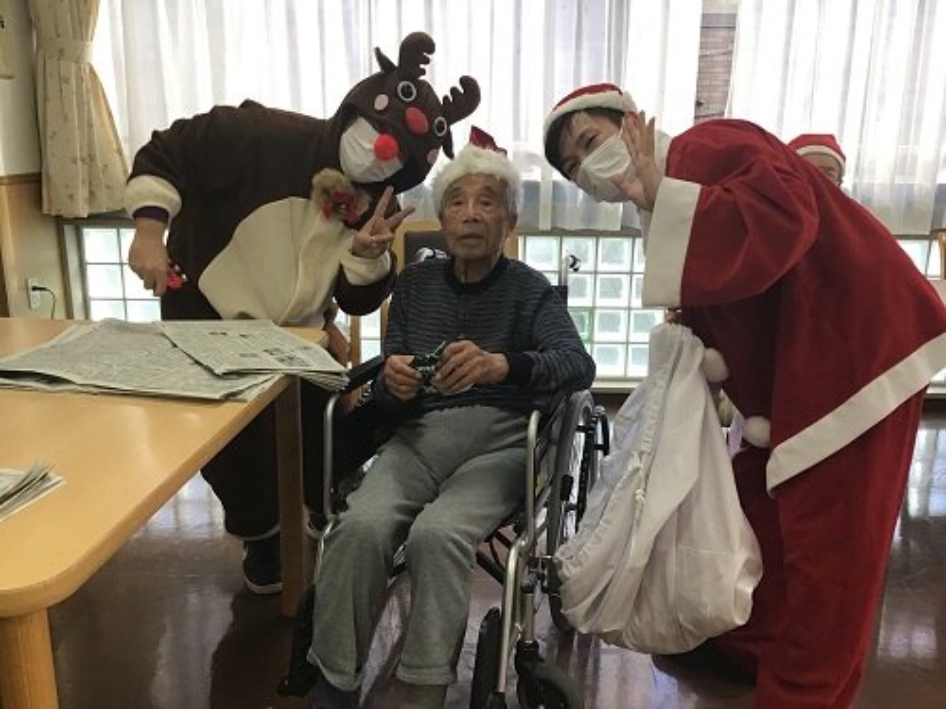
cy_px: 354
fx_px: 847
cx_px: 473
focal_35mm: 31
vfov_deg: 45.4
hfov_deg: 58.4
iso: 25
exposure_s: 1/40
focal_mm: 3.3
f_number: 2.4
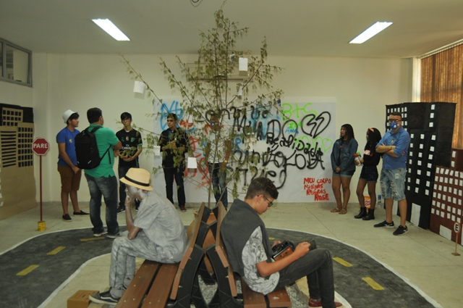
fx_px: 385
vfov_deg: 43.5
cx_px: 232
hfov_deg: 62.0
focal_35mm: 30
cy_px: 154
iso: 400
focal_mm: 20
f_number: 4
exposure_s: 1/60
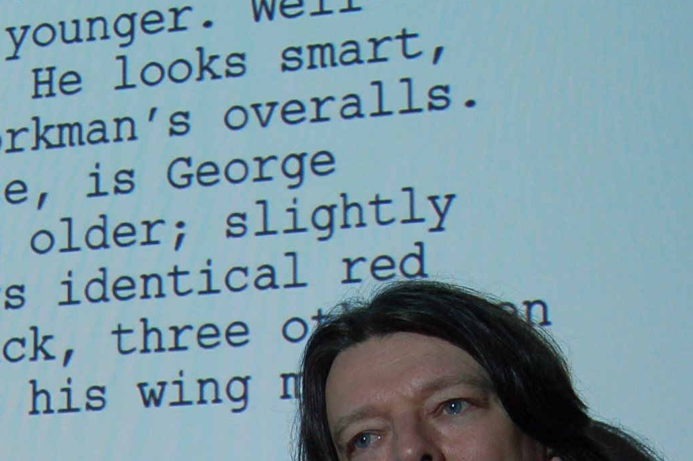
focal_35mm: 114
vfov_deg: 11.7
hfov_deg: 17.7
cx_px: 78
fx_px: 2192
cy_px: 570
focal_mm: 26
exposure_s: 1/100
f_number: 5
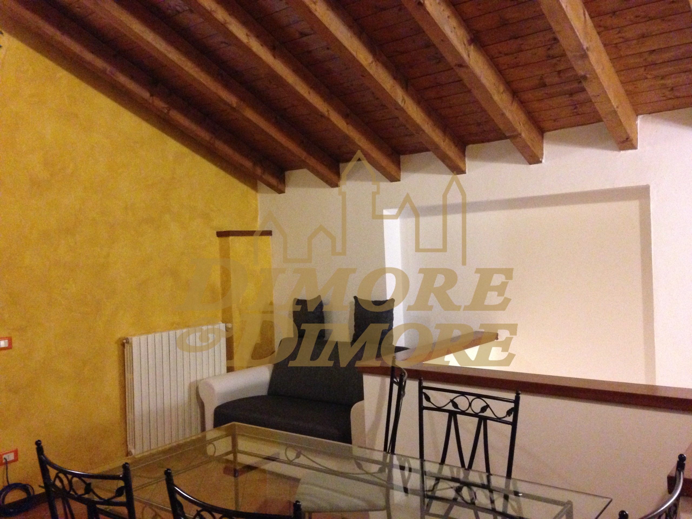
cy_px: 260
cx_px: 346
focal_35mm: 33
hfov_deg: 55.4
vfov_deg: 42.9
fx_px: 660
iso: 800
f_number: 2.4
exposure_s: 1/15
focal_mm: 4.12
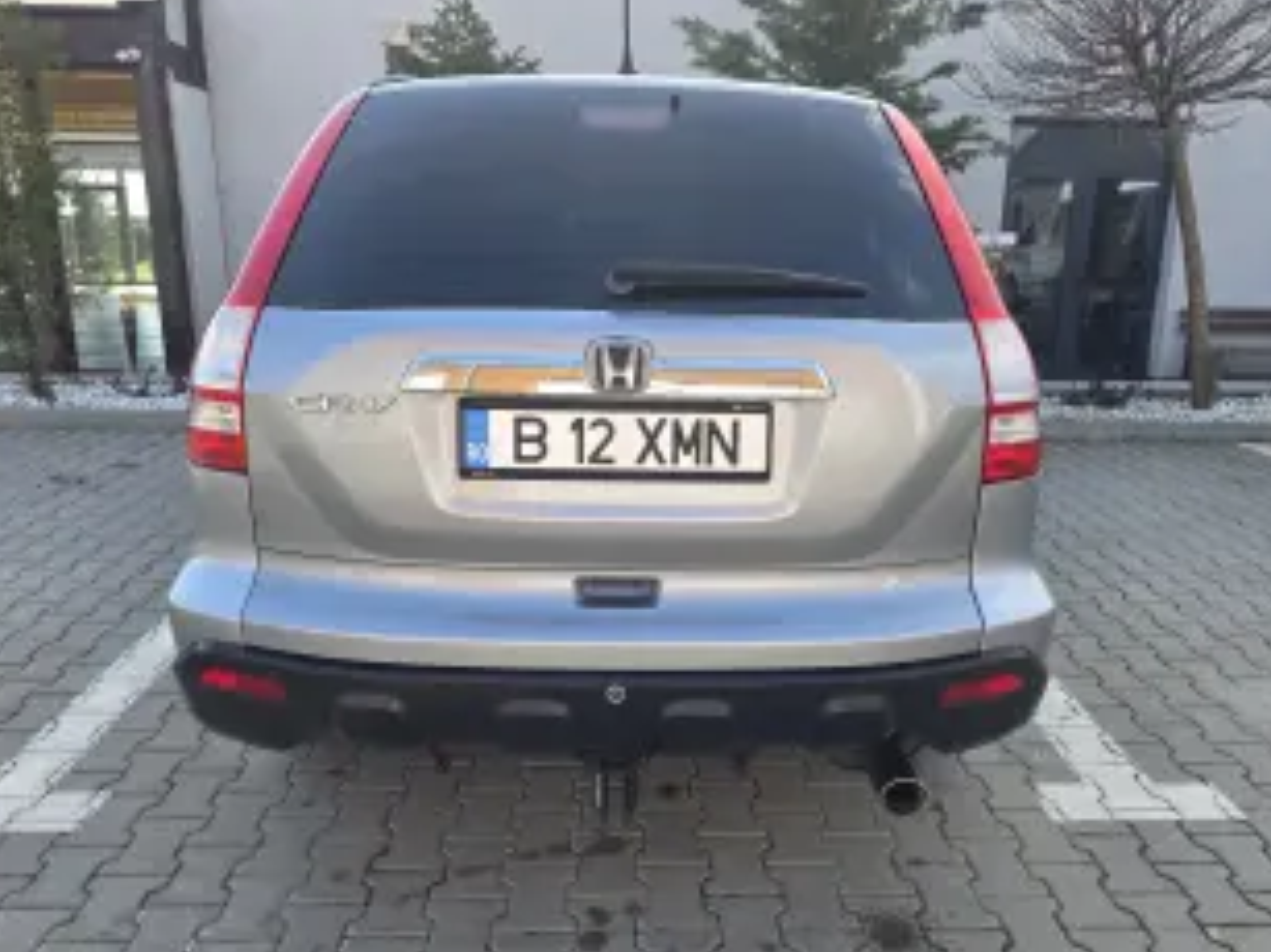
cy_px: 522
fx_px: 991
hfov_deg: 65.3
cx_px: 667
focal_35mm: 27
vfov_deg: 51.2
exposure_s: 1/1497
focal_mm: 6.3
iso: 80
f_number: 1.7
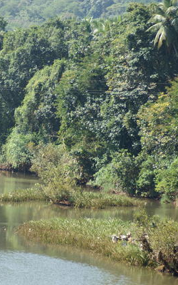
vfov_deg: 10.1
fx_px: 1616
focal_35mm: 208
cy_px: 143
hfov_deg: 6.3
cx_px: -3
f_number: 5
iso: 100
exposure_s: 1/400
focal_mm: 90
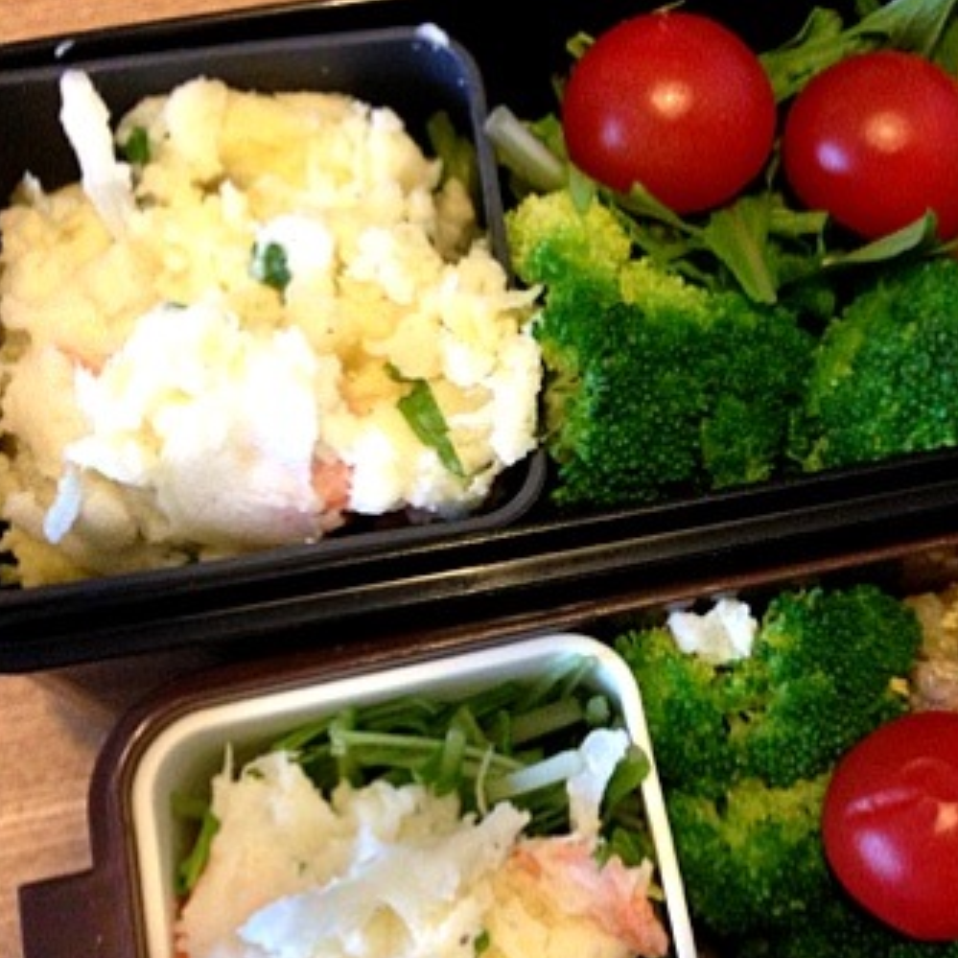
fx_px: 1753
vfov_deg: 30.6
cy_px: 503
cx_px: 780
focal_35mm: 56
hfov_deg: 29.8
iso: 400
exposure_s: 1/20
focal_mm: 4.13
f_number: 2.4
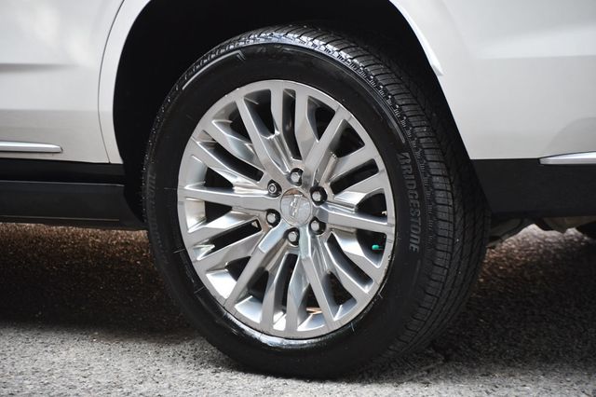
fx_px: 3094
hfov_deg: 11.0
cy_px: 198
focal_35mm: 187
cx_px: 298
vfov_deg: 7.3
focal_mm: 125
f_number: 4.8
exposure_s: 1/250
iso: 560
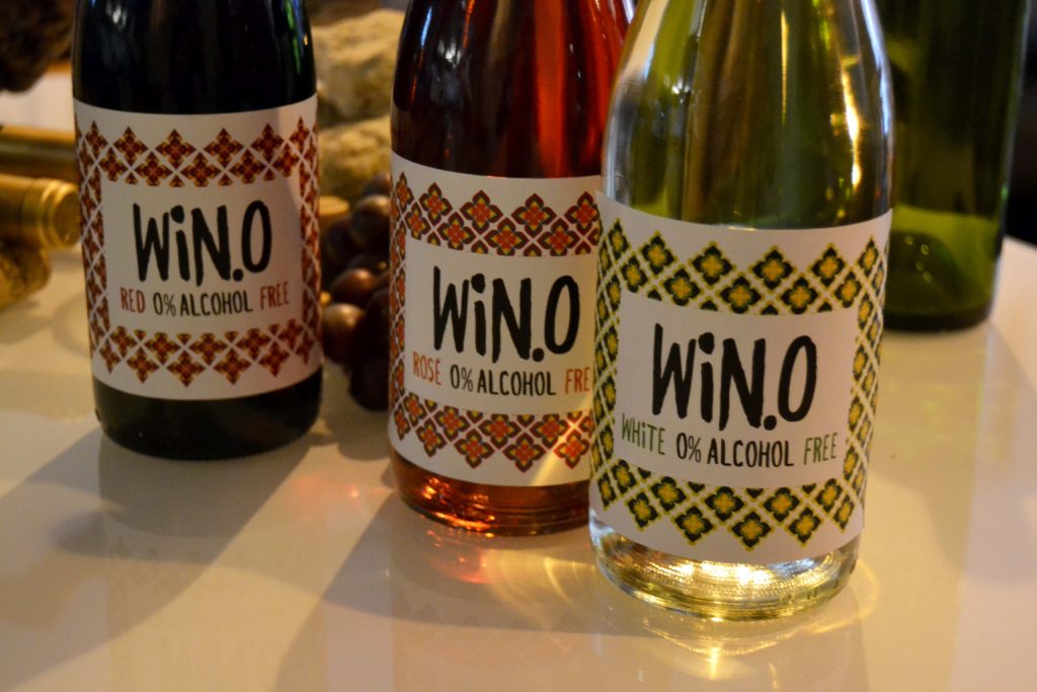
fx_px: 1642
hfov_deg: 35.0
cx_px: 518
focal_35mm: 57
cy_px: 346
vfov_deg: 23.8
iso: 2500
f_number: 4.8
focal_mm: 38
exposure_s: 1/60
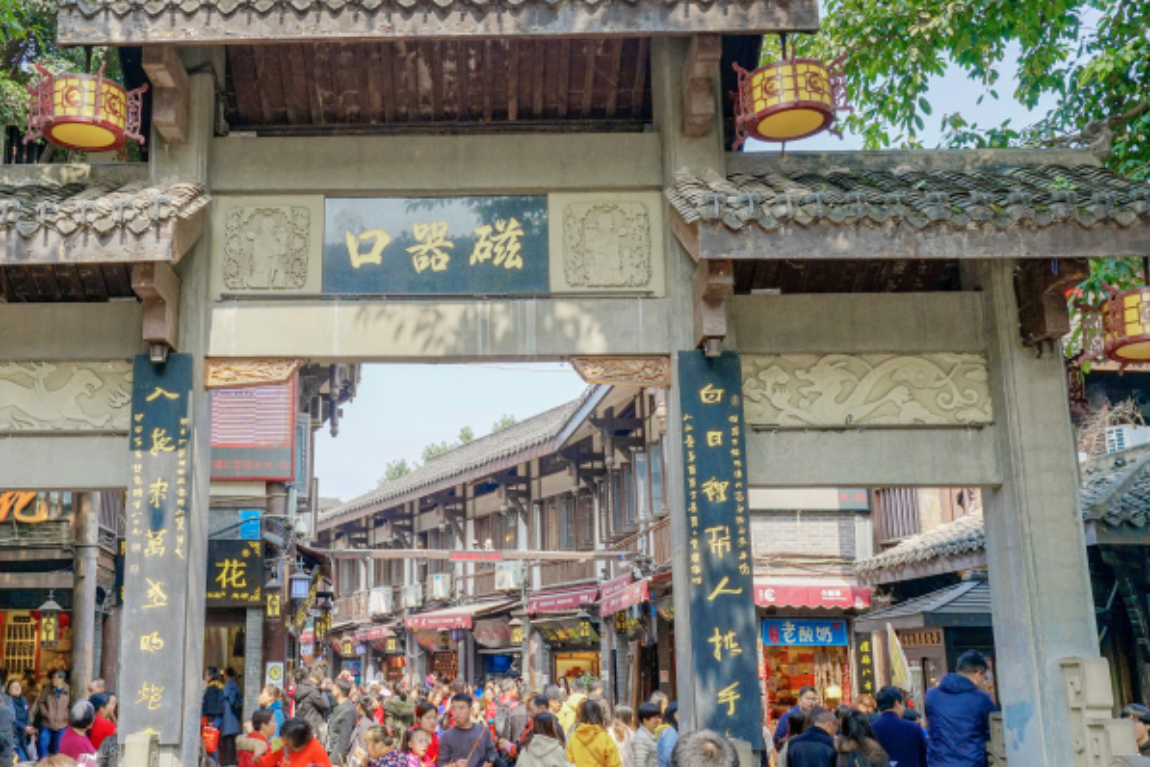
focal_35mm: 36
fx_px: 1150
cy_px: 211
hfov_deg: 52.7
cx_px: 443
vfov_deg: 36.2
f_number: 8
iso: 250
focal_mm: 21
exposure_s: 1/125
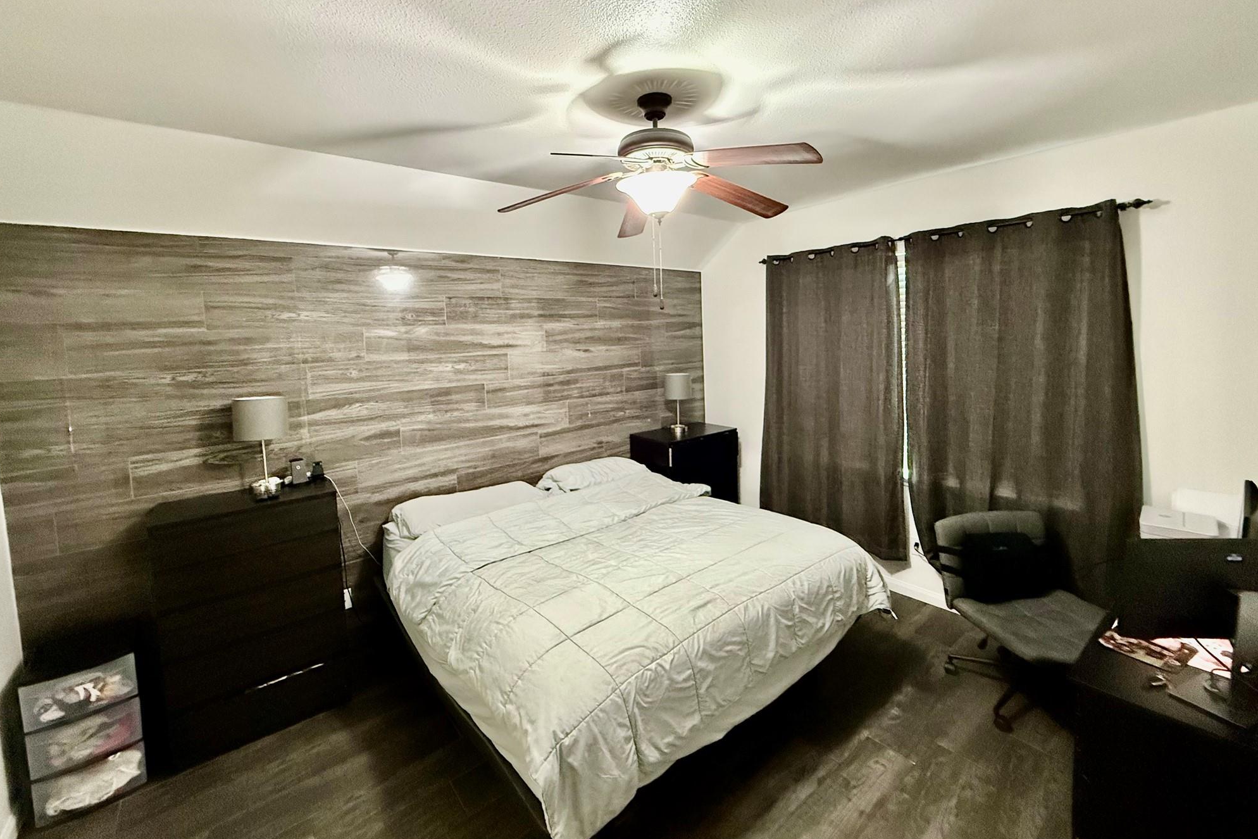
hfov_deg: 100.4
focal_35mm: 15
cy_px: 371
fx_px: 524
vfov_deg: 77.0
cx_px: 630
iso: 1000
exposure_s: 1/60
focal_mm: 2.22
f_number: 2.2
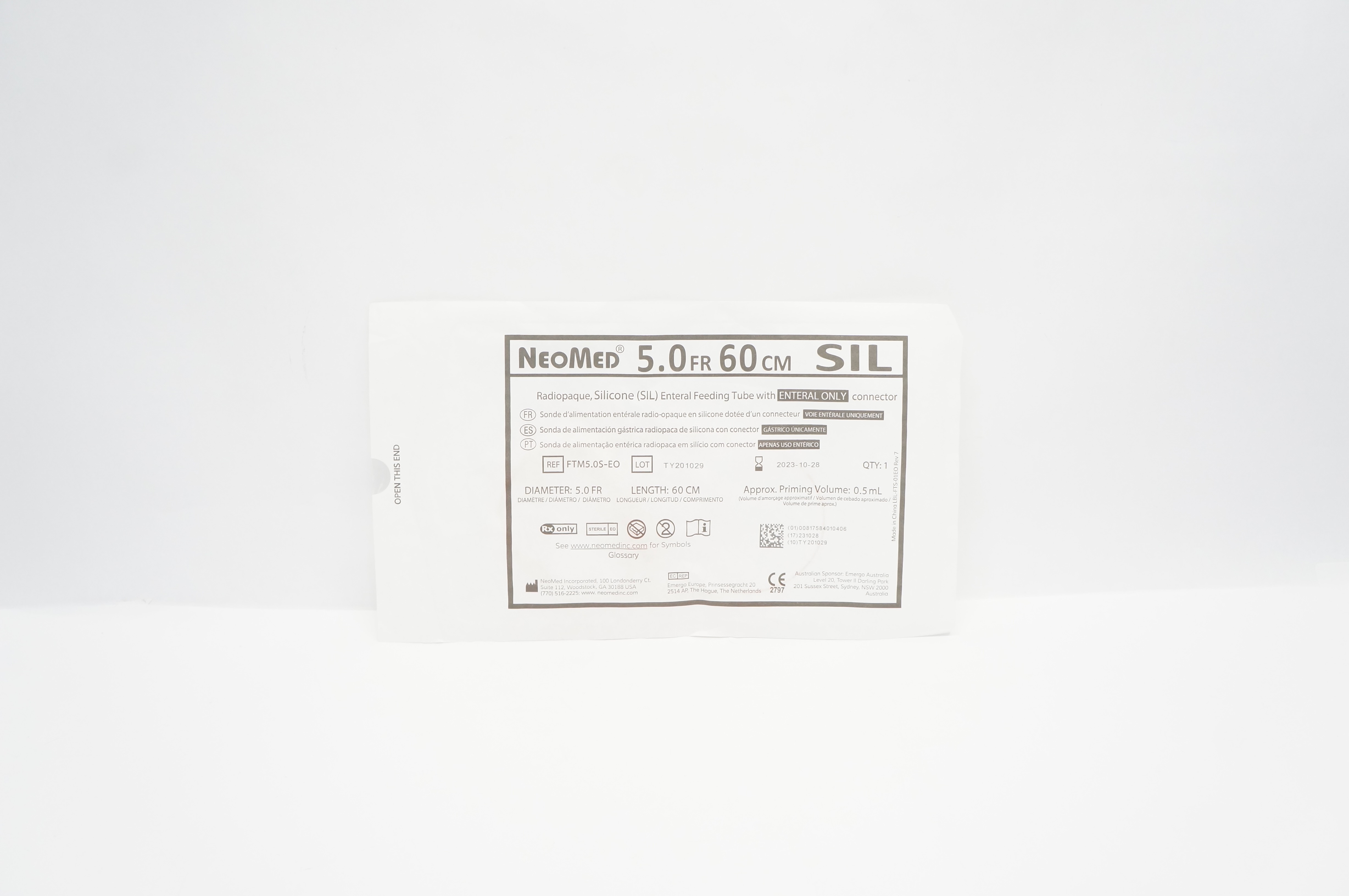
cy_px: 448
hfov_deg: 67.4
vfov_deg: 47.8
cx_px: 674
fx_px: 1011
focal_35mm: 27
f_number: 6.3
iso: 800
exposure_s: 1/60
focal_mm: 18
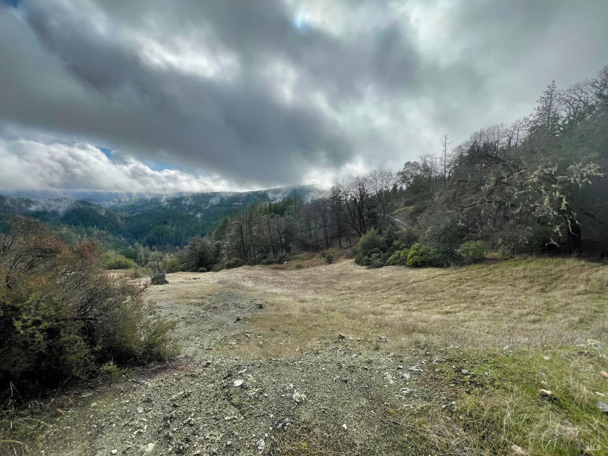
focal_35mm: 13
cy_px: 228
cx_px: 304
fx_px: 228
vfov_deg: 89.9
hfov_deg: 106.2
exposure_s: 1/1727
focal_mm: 1.57
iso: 32
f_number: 1.8
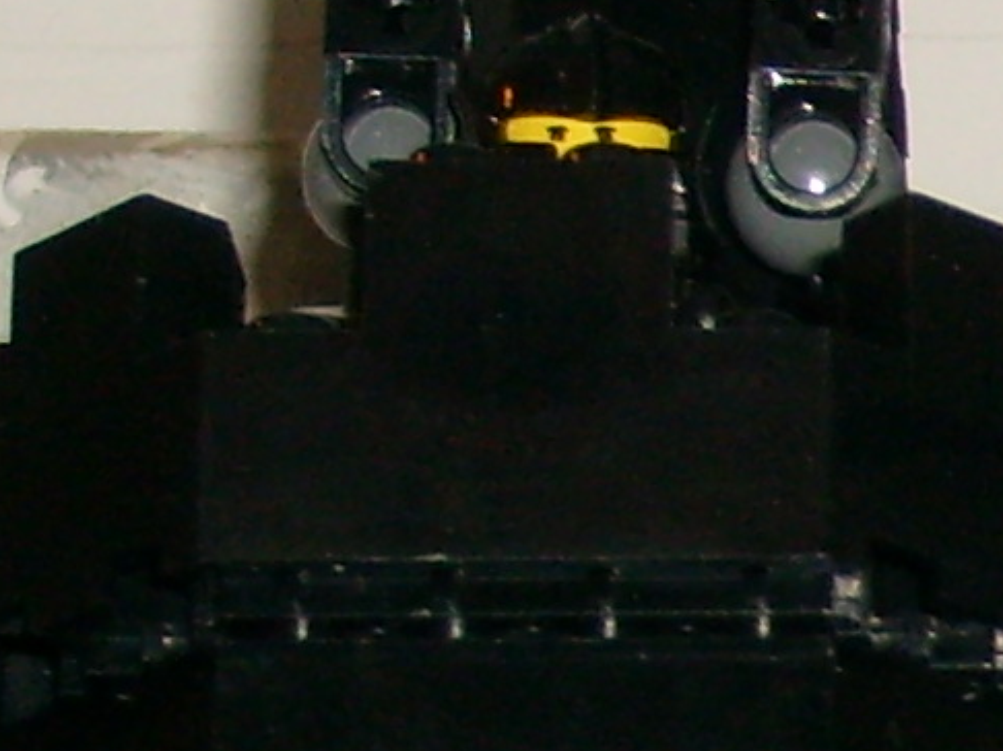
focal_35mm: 329
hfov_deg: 5.7
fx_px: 9528
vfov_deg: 4.4
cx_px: 2652
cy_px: 1541
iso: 100
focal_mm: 8.7
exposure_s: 1/60
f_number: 3.3
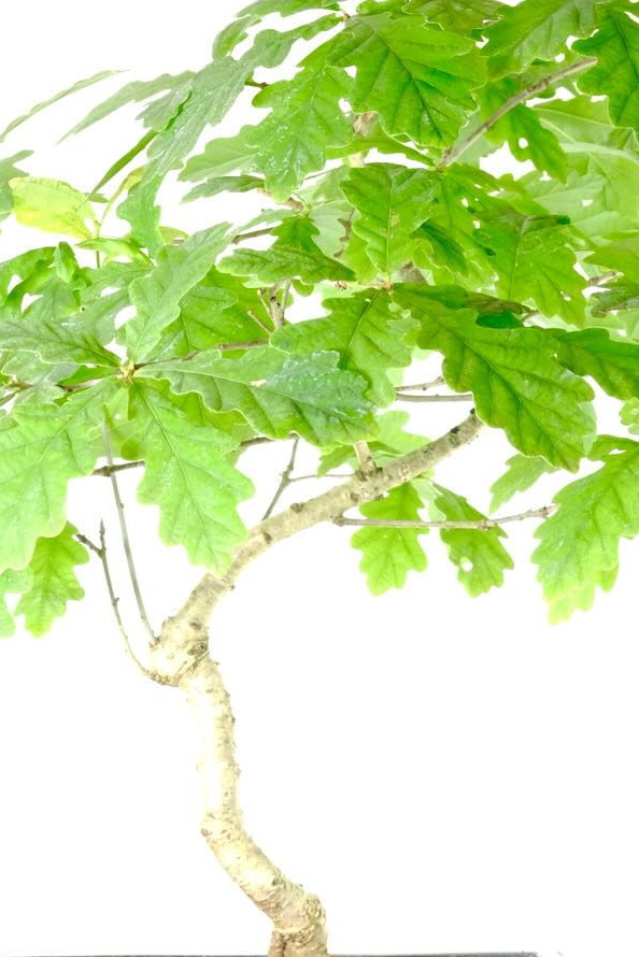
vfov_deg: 22.1
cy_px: 598
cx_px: 269
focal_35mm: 92
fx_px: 2447
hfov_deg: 14.9
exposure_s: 1/40
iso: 3200
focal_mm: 42.9
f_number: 9
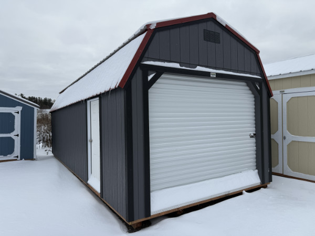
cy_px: 118
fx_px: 218
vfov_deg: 56.8
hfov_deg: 71.6
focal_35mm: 24
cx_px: 158
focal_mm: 6.8
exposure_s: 1/4167
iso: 80
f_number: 1.8
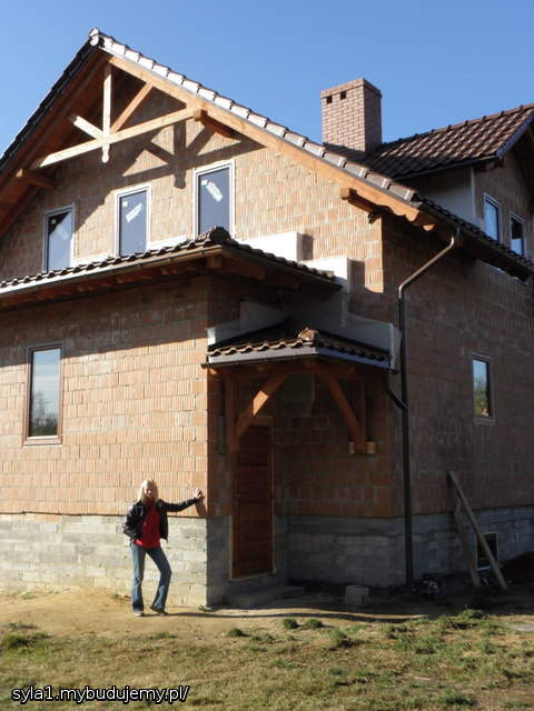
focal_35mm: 42
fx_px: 864
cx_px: 267
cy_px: 356
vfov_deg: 44.8
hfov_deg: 34.3
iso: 200
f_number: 5.6
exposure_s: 1/500
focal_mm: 7.59
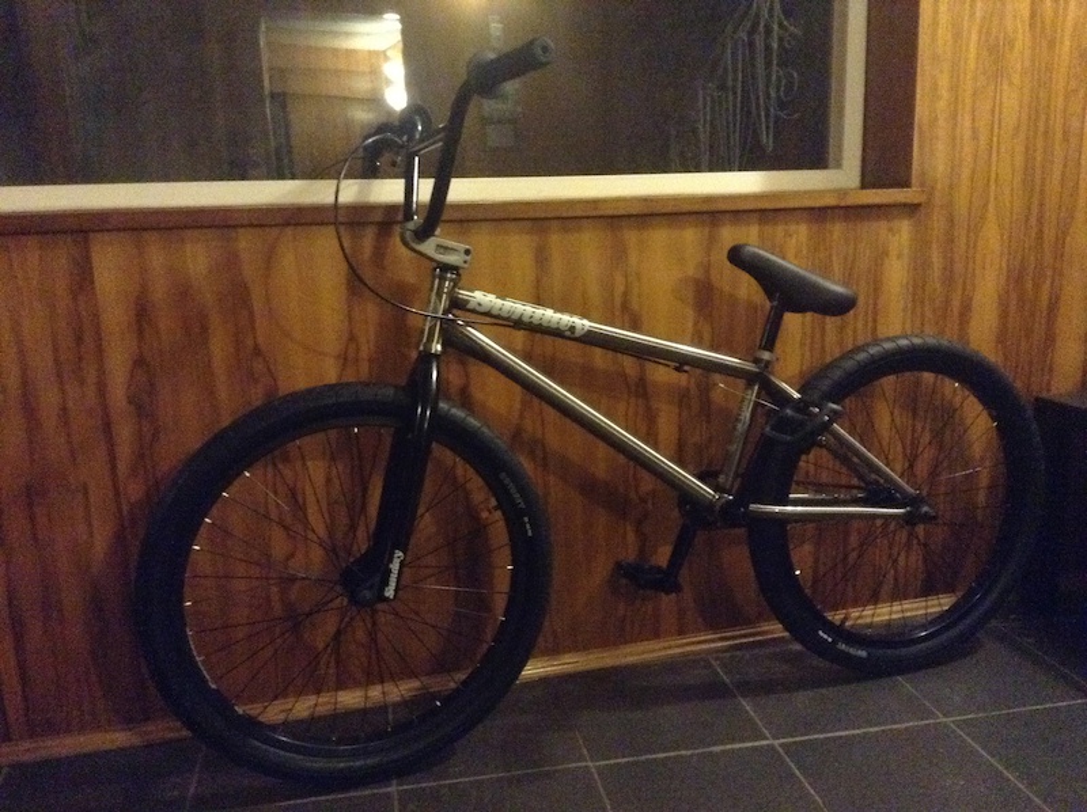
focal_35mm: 33
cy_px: 406
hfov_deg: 55.4
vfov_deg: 42.9
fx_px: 1035
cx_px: 544
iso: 640
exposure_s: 1/15
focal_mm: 3.3
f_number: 2.4
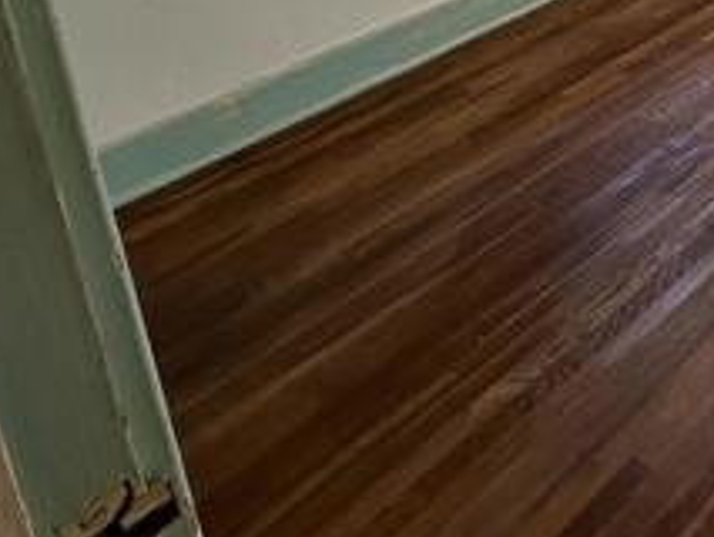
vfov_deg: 26.7
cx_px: 965
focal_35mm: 42
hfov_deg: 31.9
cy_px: -228
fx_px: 867
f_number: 2.2
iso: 40
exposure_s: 1/125
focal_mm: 2.22
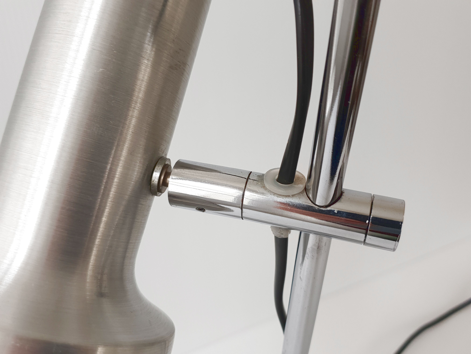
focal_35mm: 26
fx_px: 354
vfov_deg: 53.1
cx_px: 236
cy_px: 177
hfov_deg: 67.3
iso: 64
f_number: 1.5
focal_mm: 4.3
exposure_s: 1/100
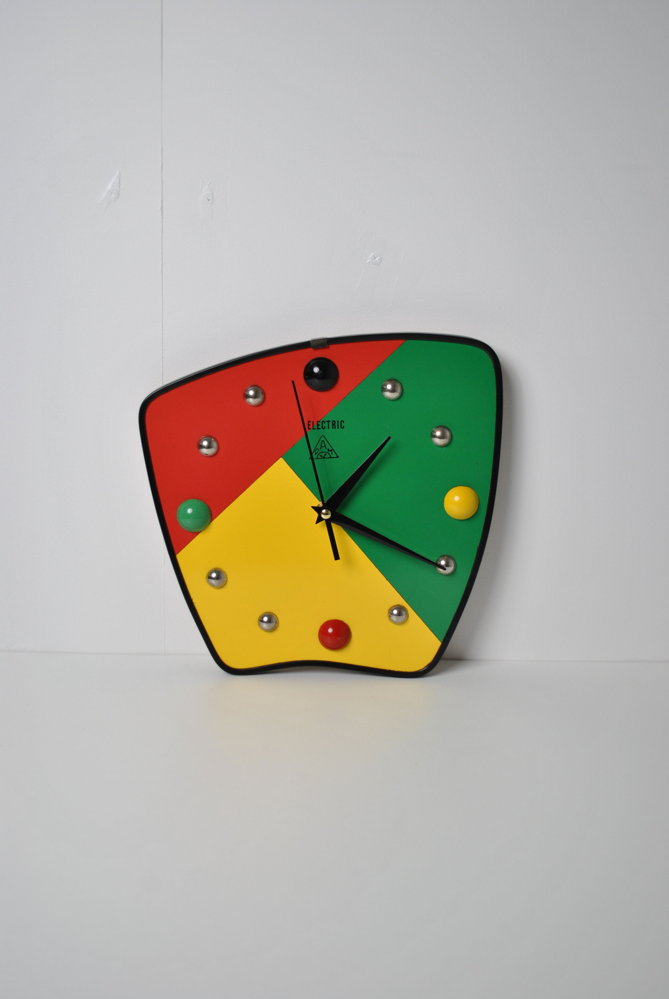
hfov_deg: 34.3
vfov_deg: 49.5
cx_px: 334
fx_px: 1084
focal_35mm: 39
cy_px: 500
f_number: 4.5
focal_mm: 26
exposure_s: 1/80
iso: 200
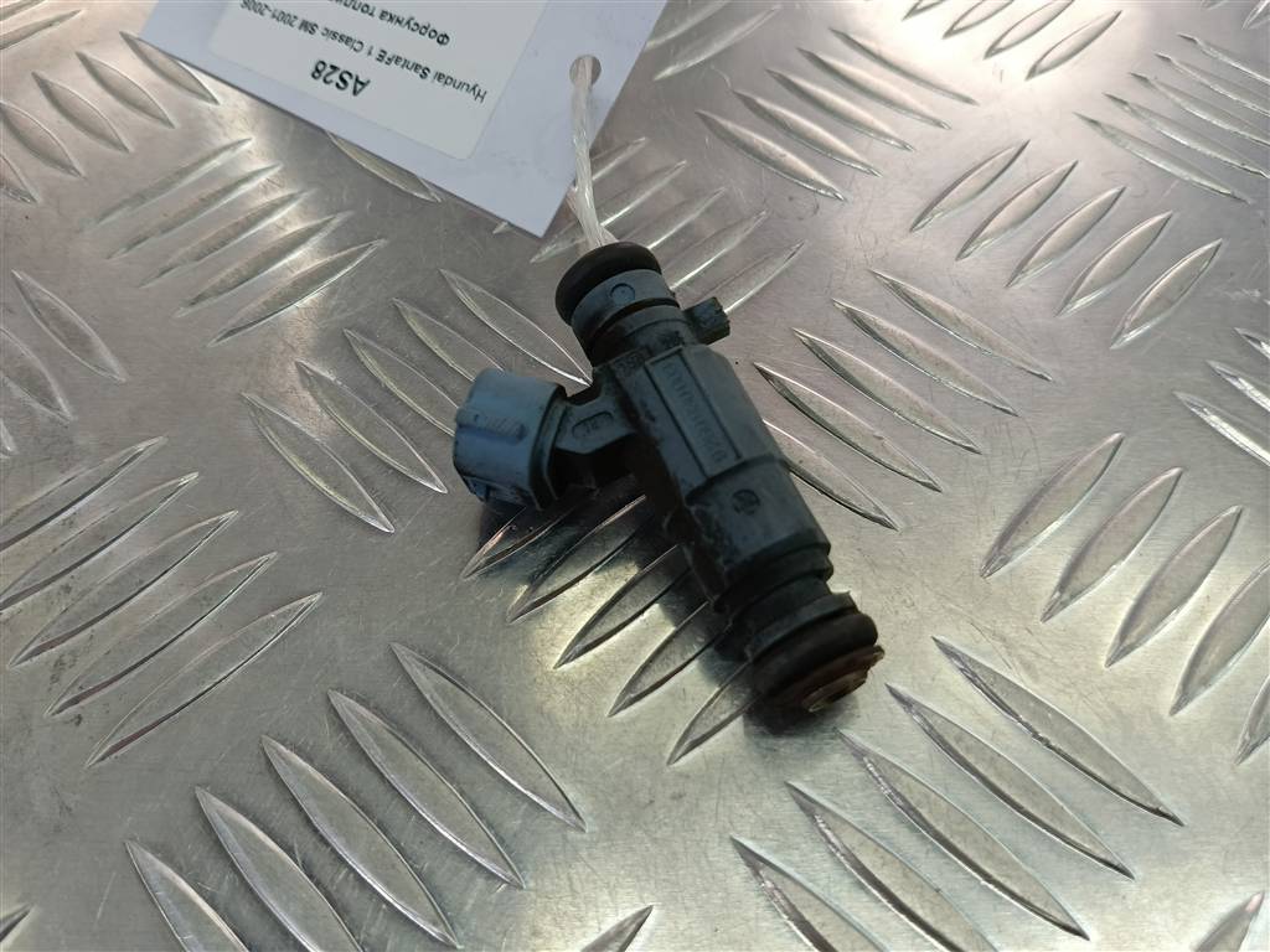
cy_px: 476
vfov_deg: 51.4
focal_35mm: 27
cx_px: 635
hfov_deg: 65.3
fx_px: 991
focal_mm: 4.11
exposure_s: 1/100
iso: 106
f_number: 1.6
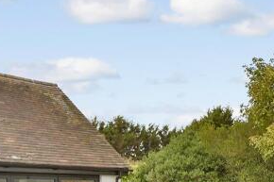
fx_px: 403
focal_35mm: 53
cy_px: 196
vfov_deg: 24.0
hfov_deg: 31.9
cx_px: 320
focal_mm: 10
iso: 500
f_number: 8
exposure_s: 1/250
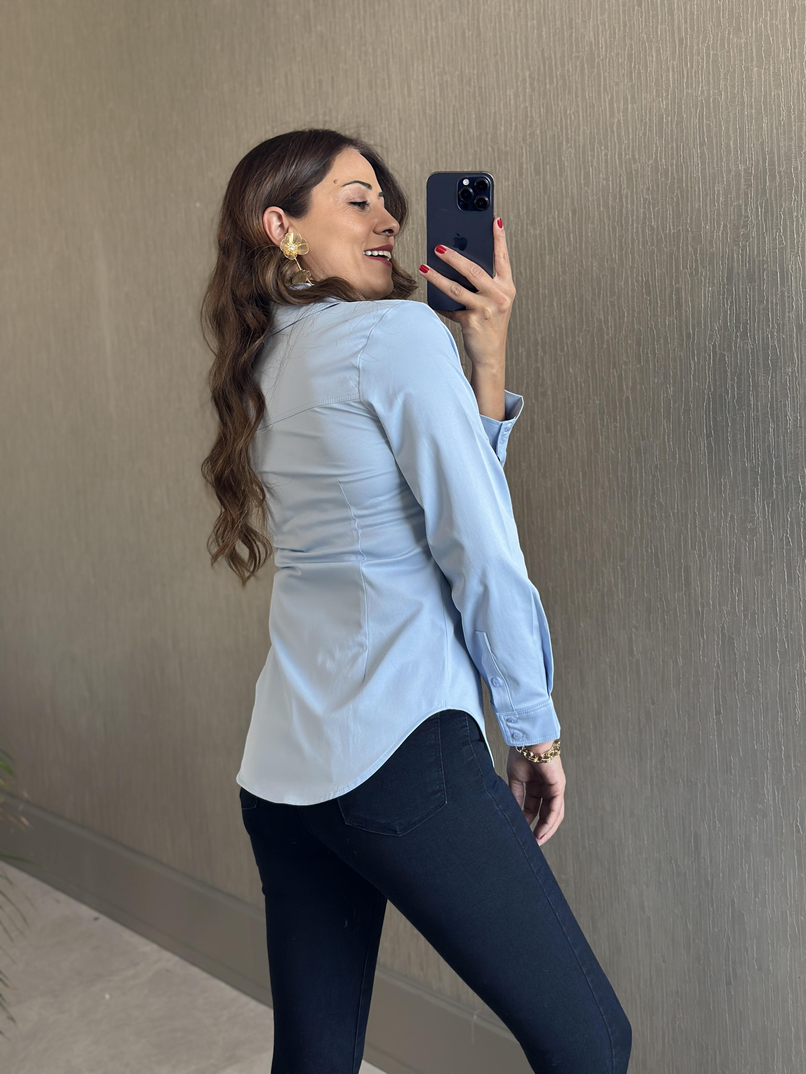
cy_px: 537
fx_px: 1490
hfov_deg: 30.3
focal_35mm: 48
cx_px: 403
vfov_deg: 39.7
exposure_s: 1/90
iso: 125
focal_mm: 6.86
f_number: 1.78
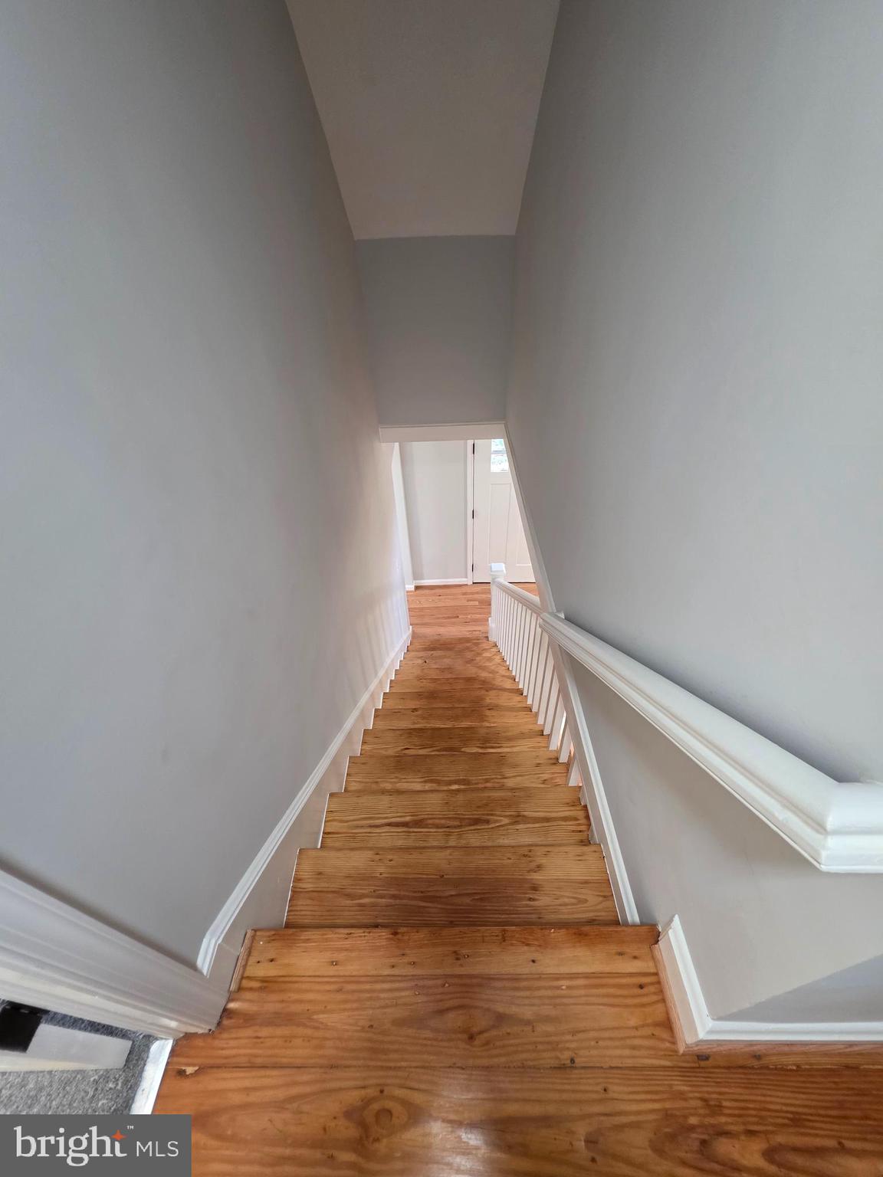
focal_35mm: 13
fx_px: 442
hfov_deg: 89.9
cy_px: 588
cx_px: 442
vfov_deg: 106.2
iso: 200
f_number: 1.9
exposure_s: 1/60
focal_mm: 2.2
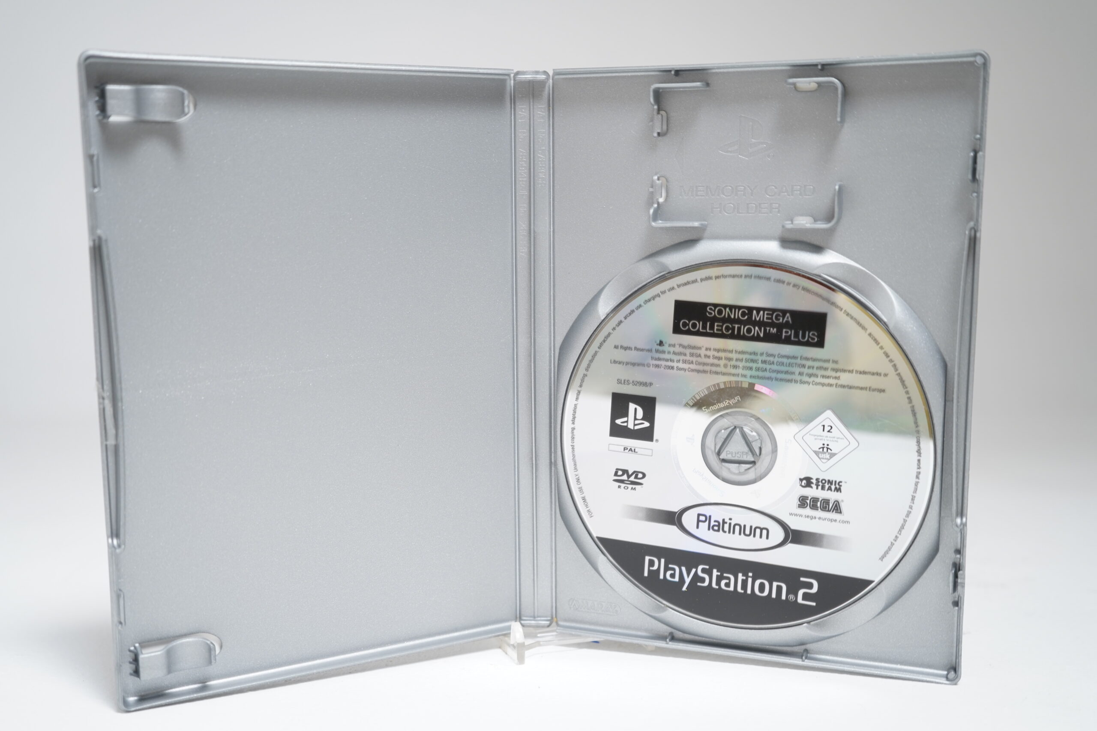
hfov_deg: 53.1
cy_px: 366
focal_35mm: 36
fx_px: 1097
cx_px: 548
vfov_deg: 36.9
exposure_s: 1/20
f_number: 5
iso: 640
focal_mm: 36
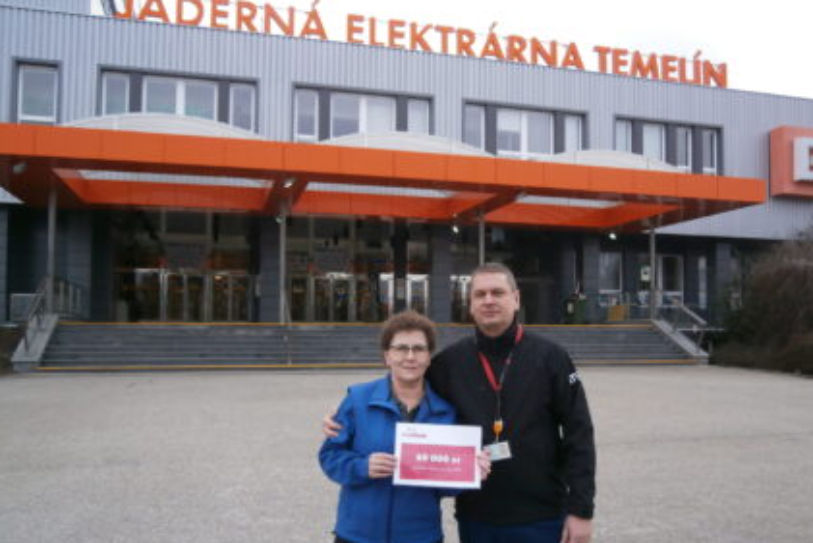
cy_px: 307
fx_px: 745
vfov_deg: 39.9
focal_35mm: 33
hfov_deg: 57.2
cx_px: 415
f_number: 2.9
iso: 80
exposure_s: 1/160
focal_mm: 5.5
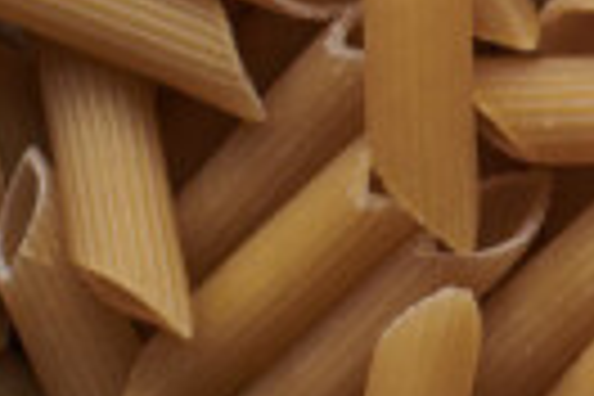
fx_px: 4983
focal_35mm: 302
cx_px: 1786
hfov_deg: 6.3
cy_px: -621
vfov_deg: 4.4
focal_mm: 50
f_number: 8
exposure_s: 1/100
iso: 160
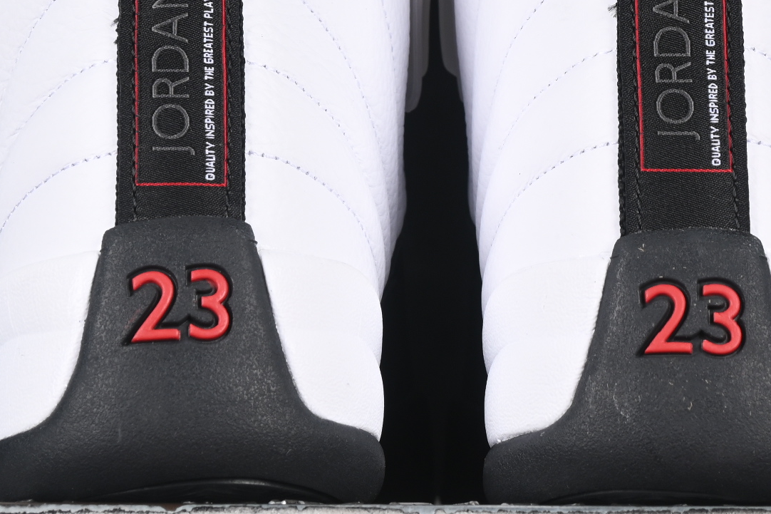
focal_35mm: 193
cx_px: 428
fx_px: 4133
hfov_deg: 10.7
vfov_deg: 7.1
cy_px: 96
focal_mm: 50
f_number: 7.1
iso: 160
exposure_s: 1/80
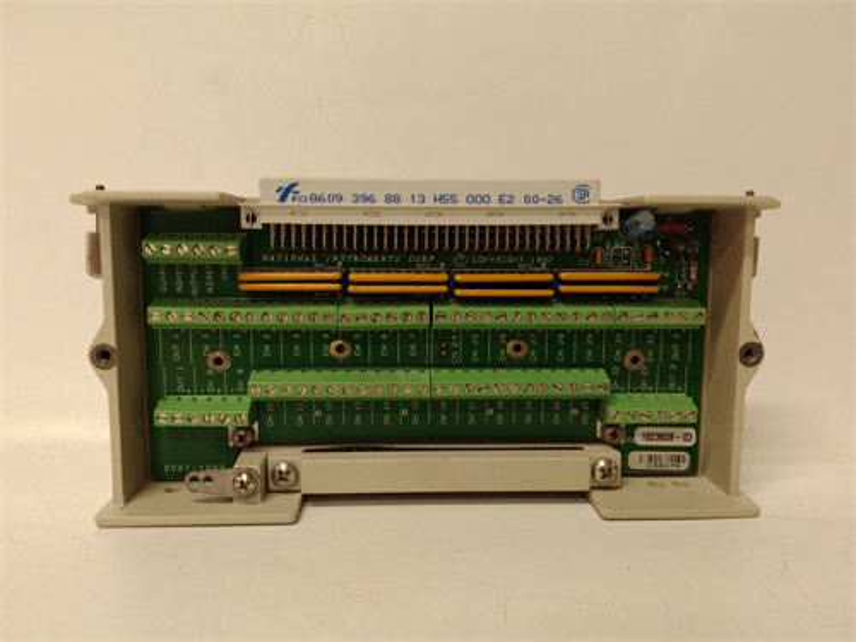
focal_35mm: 27
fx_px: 668
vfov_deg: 51.4
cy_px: 321
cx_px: 428
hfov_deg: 65.3
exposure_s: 1/33
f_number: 2
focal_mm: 3.79
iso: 205
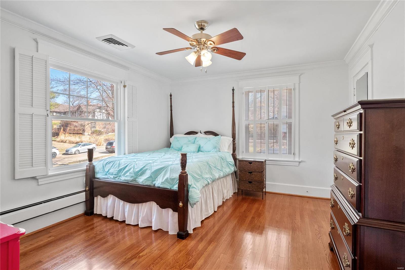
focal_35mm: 18
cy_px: 135
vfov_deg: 67.4
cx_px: 202
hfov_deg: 90.0
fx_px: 202
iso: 400
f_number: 8
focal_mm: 9
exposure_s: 1/10
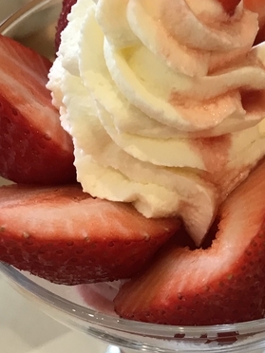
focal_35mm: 77
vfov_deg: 25.2
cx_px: 189
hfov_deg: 19.0
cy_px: 237
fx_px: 786
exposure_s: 1/20
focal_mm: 3.99
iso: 40
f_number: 1.8
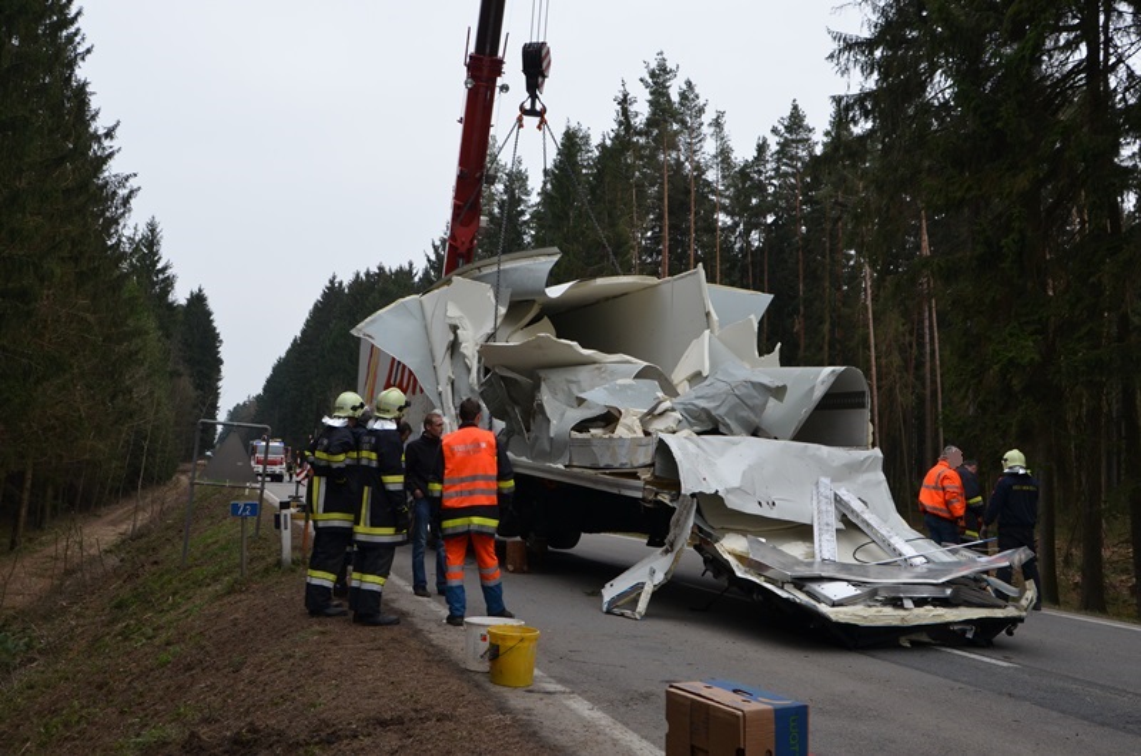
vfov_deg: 39.8
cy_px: 378
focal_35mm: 33
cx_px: 570
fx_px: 1044
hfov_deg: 57.3
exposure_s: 1/250
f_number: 8
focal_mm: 22
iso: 640
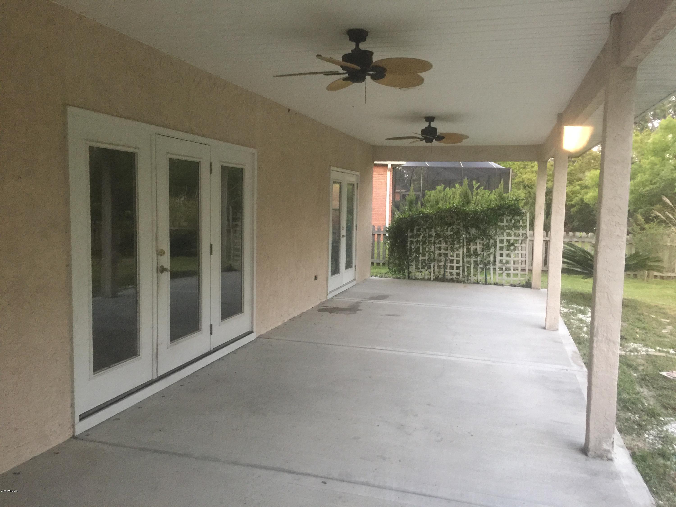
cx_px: 338
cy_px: 254
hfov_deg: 61.7
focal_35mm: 29
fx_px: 566
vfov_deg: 48.2
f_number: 2.2
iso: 125
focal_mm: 4.15
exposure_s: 1/15
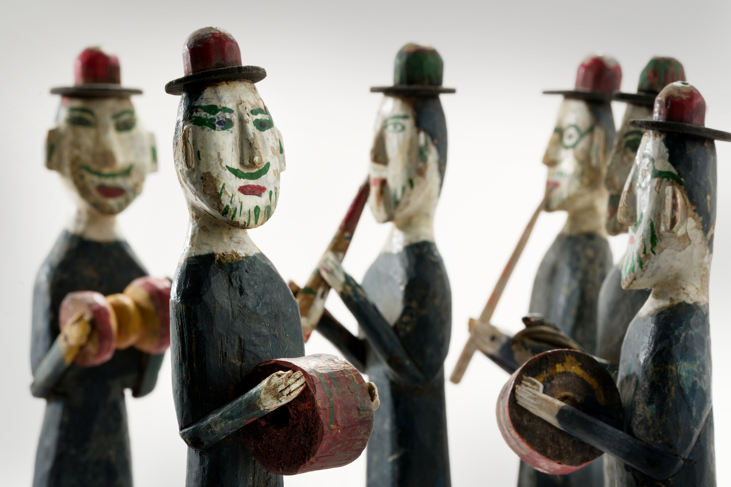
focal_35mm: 265
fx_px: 5380
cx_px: 366
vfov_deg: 5.2
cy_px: 244
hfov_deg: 7.8
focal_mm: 265
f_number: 20
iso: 200
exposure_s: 1/125
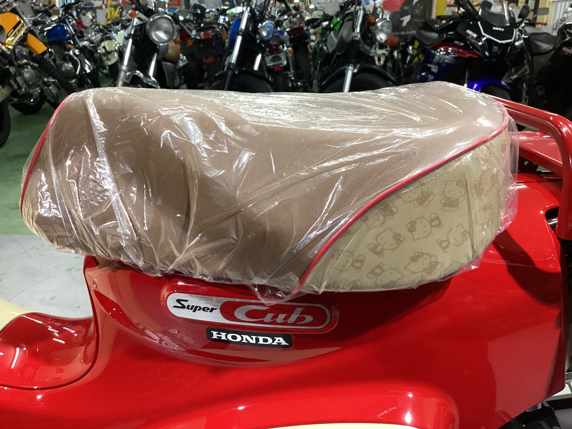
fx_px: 512
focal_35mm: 31
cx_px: 286
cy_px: 214
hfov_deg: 58.4
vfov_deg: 45.4
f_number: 2.4
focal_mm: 3.3
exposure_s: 1/60
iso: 250
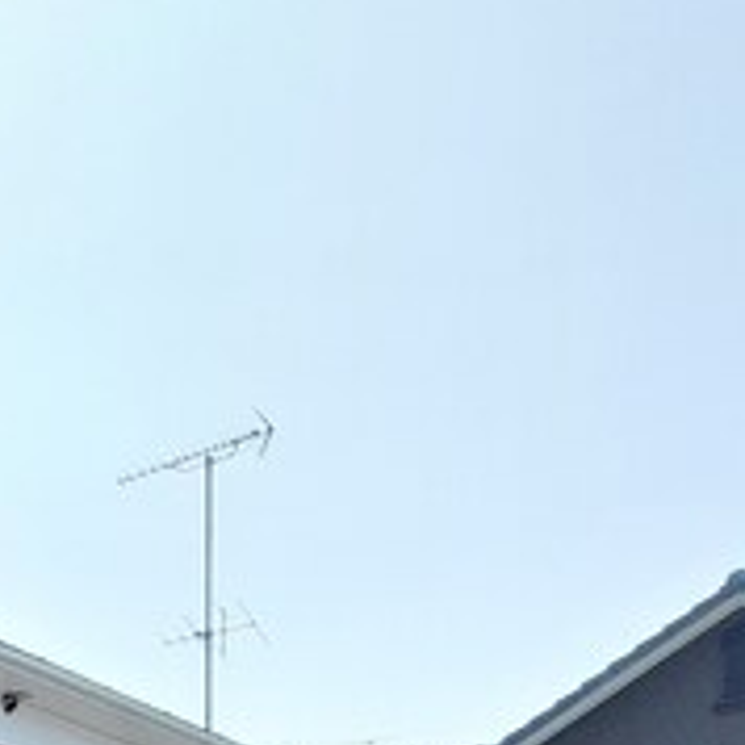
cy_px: 1277
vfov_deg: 20.8
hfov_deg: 21.7
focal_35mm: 62
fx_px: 1510
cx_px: -452
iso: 50
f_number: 2.2
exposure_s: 1/645
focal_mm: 1.74
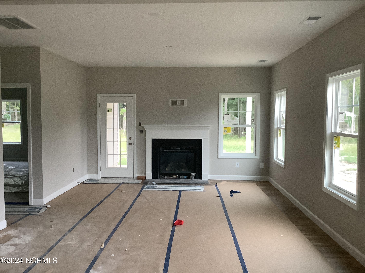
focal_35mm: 31
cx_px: 182
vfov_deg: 45.4
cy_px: 136
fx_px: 327
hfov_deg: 58.4
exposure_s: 1/60
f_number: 2.4
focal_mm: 3.3
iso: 250
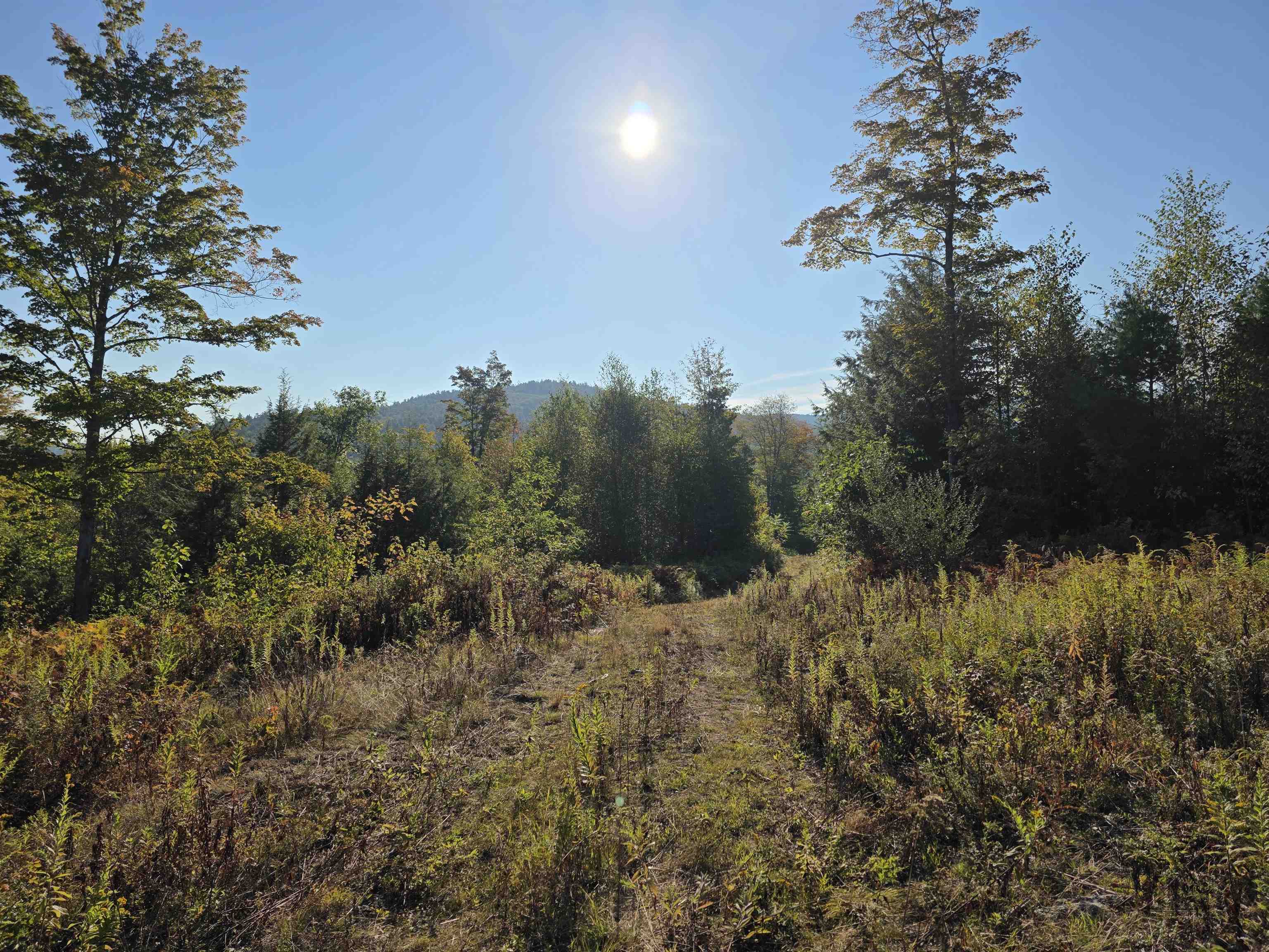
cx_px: 634
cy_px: 476
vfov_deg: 58.9
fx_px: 843
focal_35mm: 23
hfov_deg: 73.9
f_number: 1.7
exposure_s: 1/7944
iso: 50
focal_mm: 6.3
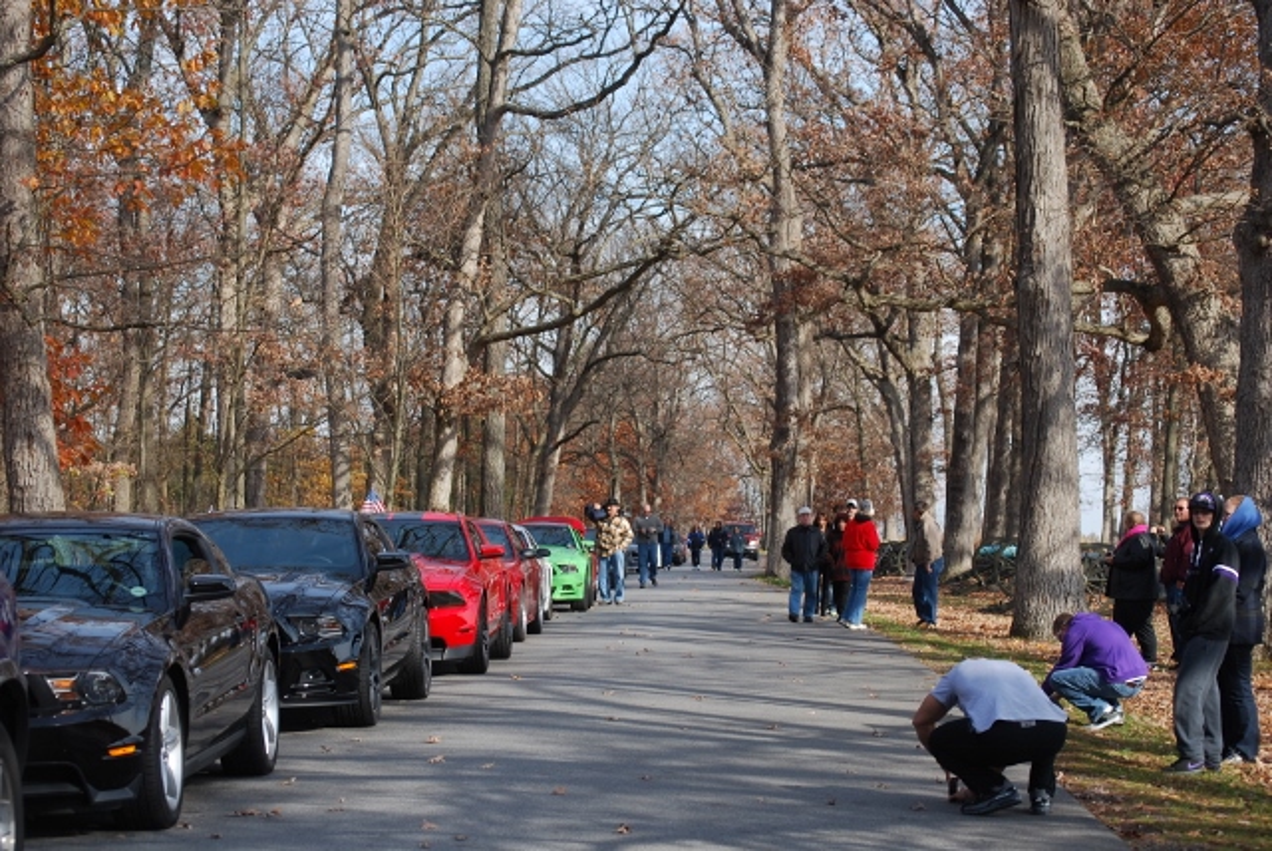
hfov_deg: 24.6
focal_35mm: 82
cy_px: 426
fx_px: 2918
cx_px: 636
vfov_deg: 16.6
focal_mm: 55
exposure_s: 1/160
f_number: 6.3
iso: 100
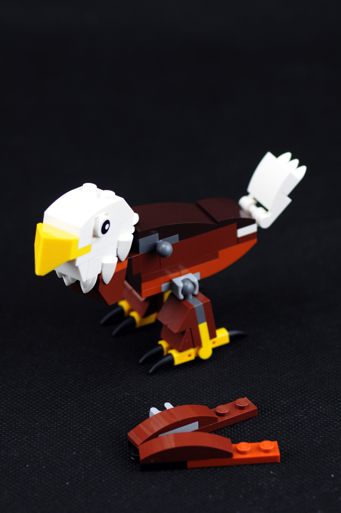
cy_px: 256
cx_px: 170
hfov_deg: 8.7
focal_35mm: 158
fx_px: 2243
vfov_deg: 13.1
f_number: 5.6
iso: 640
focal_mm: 105
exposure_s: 1/160
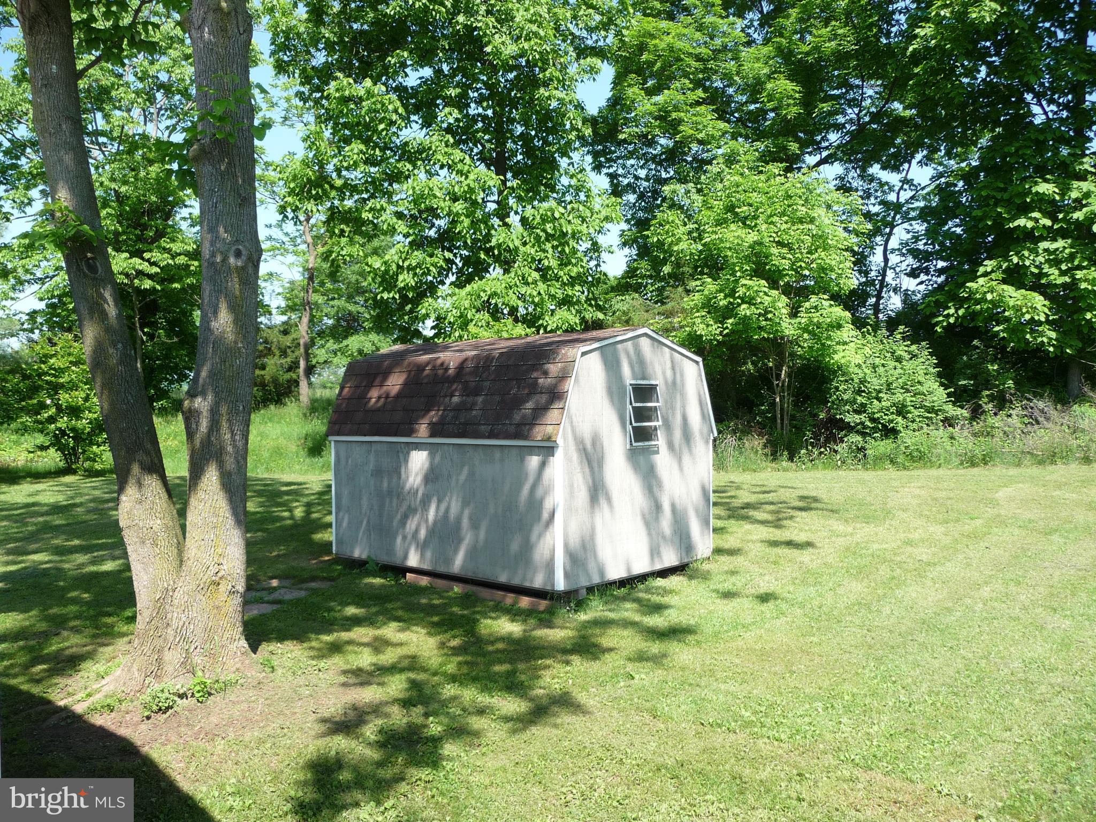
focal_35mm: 28
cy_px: 411
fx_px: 887
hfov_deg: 63.4
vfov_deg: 49.7
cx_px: 548
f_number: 3.3
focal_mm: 4.7
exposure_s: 1/400
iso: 100
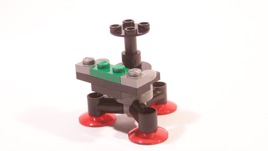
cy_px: 56
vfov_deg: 14.9
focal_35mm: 81
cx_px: 130
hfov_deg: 26.2
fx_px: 576
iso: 400
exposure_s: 1/45
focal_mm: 11.5
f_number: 3.2
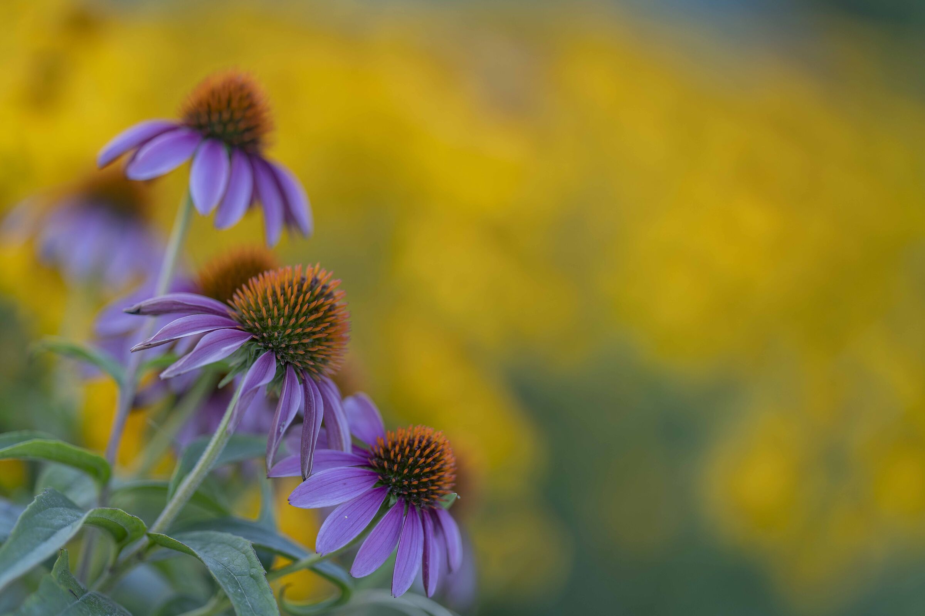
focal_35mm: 135
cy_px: 308
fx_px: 3468
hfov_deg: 15.2
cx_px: 462
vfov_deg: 10.2
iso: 100
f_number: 1.8
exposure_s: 1/500
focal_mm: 135
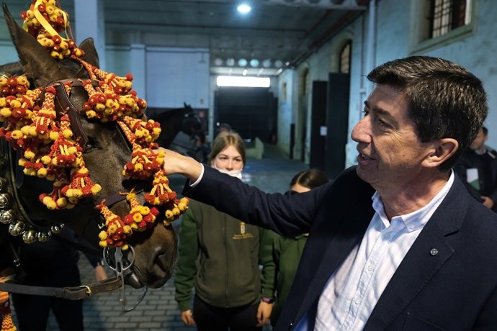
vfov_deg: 49.6
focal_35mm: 26
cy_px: 166
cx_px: 248
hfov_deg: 69.4
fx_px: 359
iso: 3200
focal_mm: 17
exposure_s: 1/125
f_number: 2.8
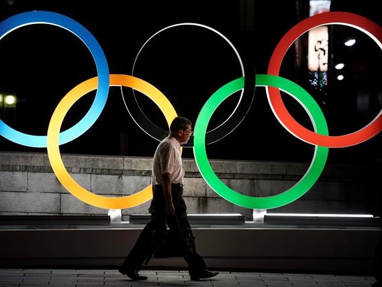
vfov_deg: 6.8
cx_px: 186
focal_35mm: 218
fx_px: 2406
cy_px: 144
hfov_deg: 9.1
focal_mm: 200
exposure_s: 1/200
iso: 2000
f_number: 4
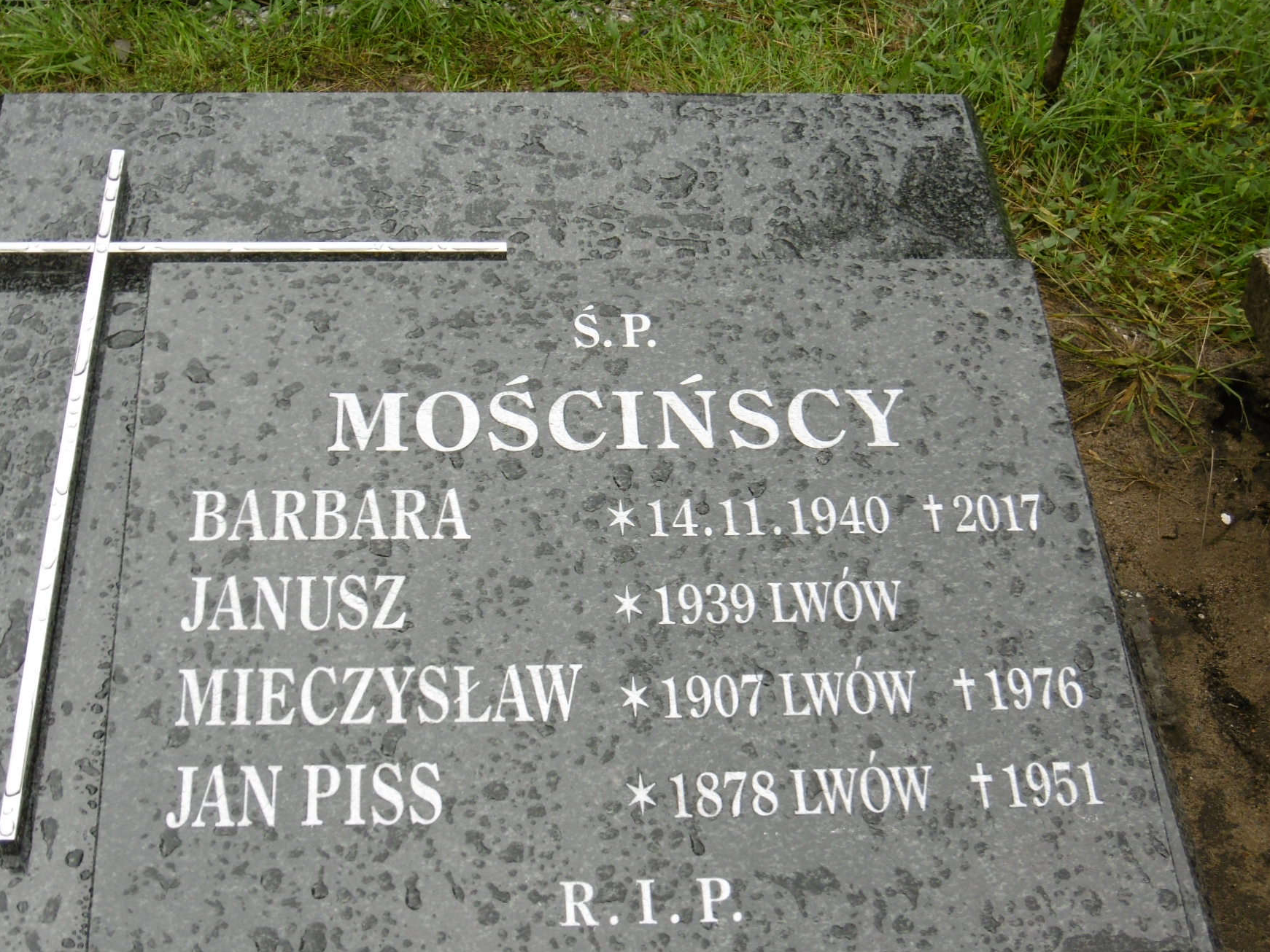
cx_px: 583
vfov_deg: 24.4
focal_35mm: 60
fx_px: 2201
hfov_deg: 32.2
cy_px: 504
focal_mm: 9.2
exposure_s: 1/250
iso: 100
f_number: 4
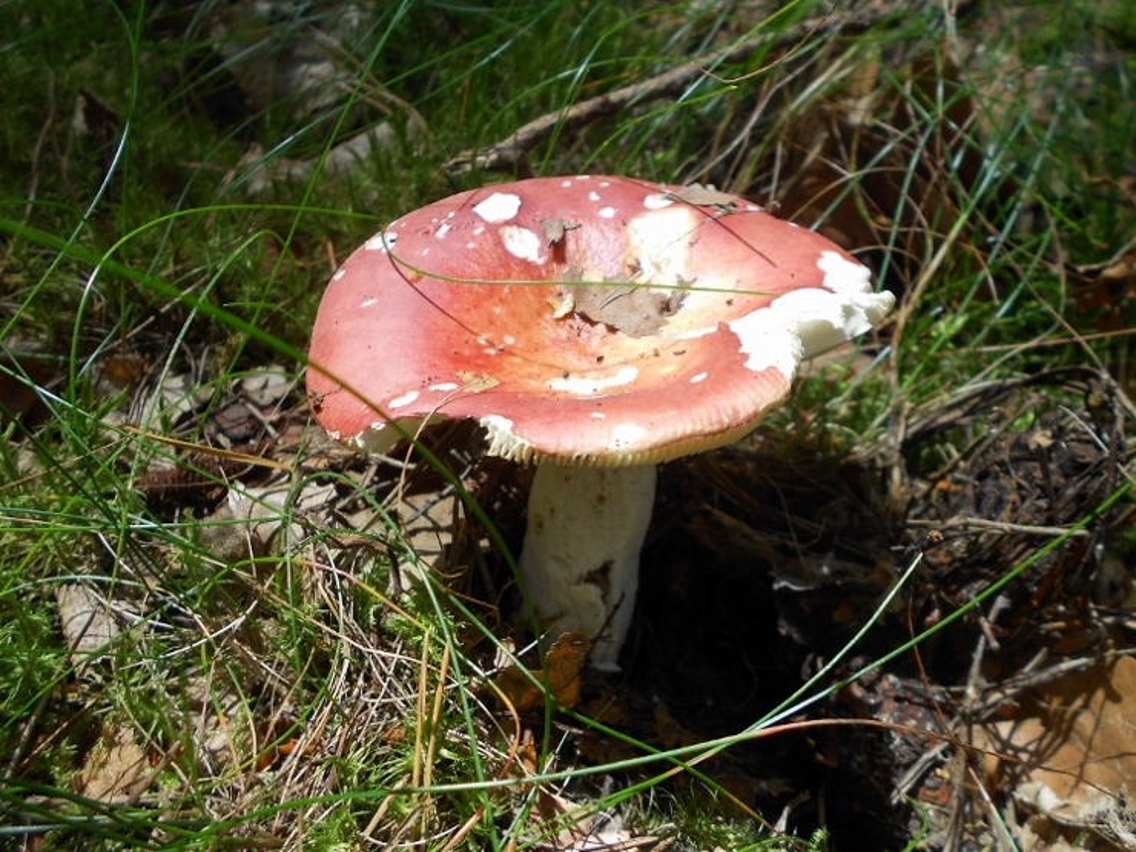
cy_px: 426
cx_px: 568
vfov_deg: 53.1
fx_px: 853
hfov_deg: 67.3
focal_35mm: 26
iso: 80
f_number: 3.2
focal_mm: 4.6
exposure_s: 1/250
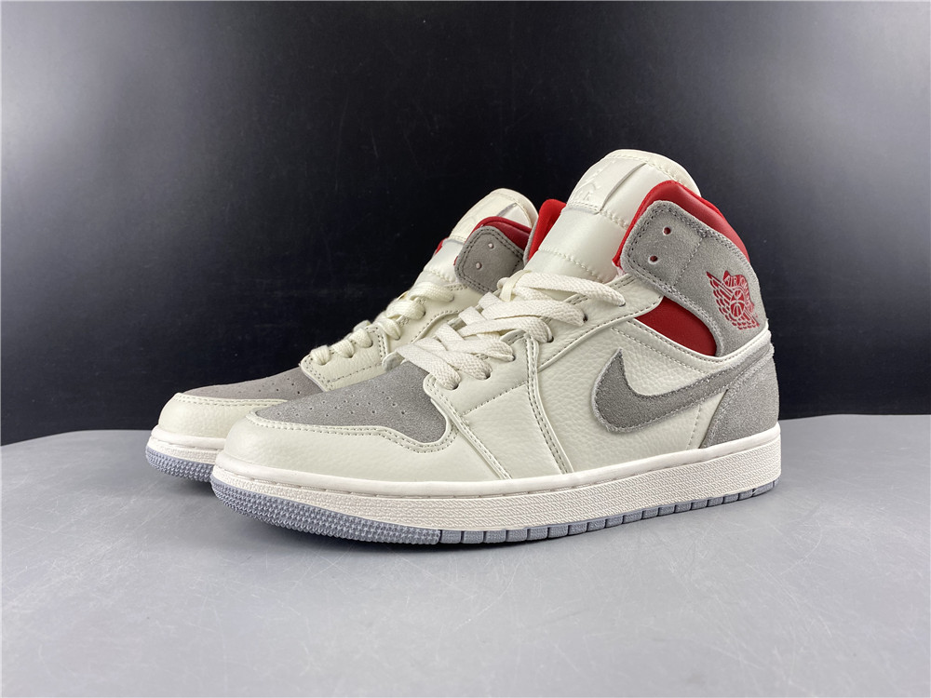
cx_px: 466
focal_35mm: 26
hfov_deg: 67.3
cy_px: 349
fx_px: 699
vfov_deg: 53.1
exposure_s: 1/100
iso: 50
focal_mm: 4.25
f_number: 1.8
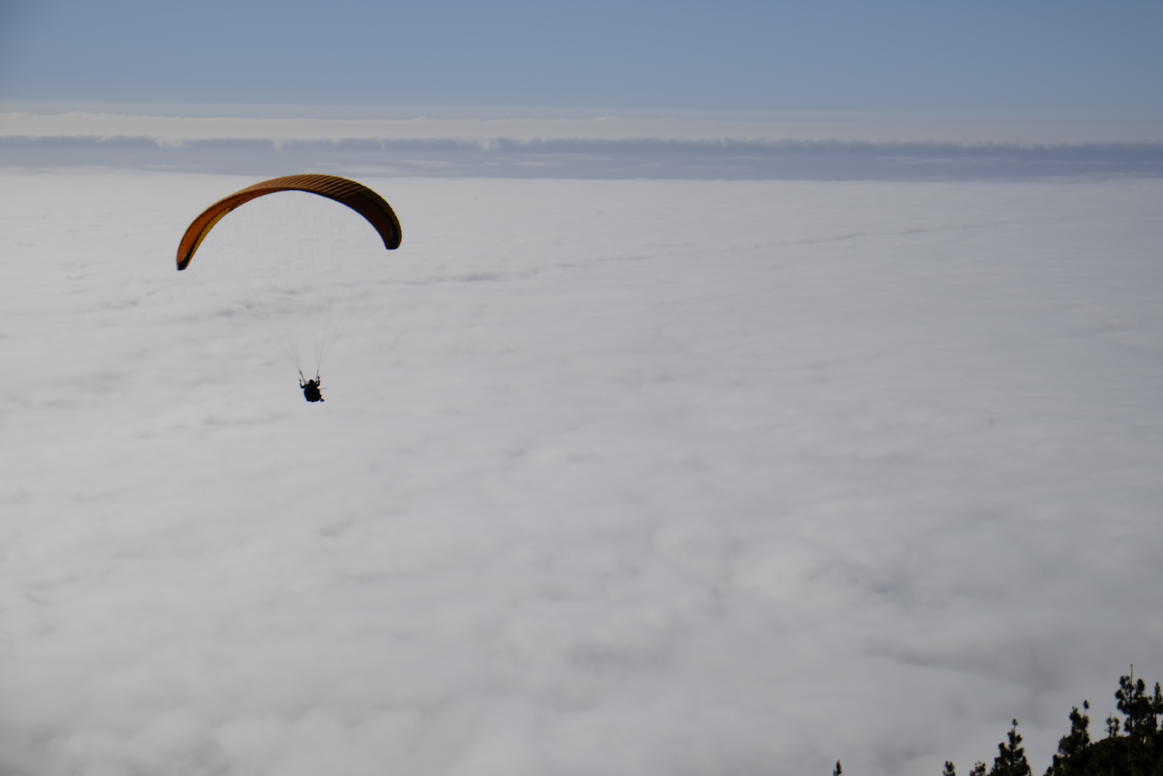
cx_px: 582
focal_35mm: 83
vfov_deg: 16.5
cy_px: 388
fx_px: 2681
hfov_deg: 24.5
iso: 200
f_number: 8
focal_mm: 55
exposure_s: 1/1800
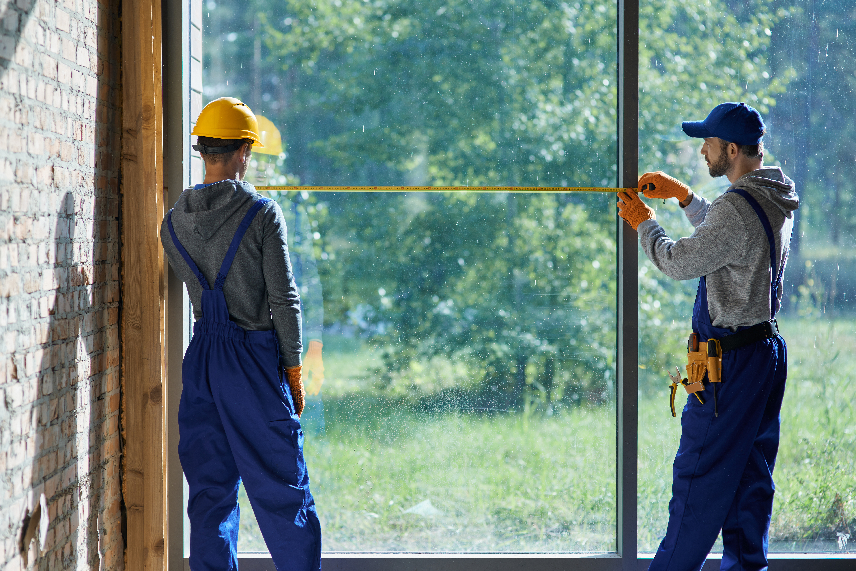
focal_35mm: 85
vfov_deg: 16.1
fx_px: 2022
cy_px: 286
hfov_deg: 23.9
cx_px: 428
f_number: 2.5
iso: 100
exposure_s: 1/200
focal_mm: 85
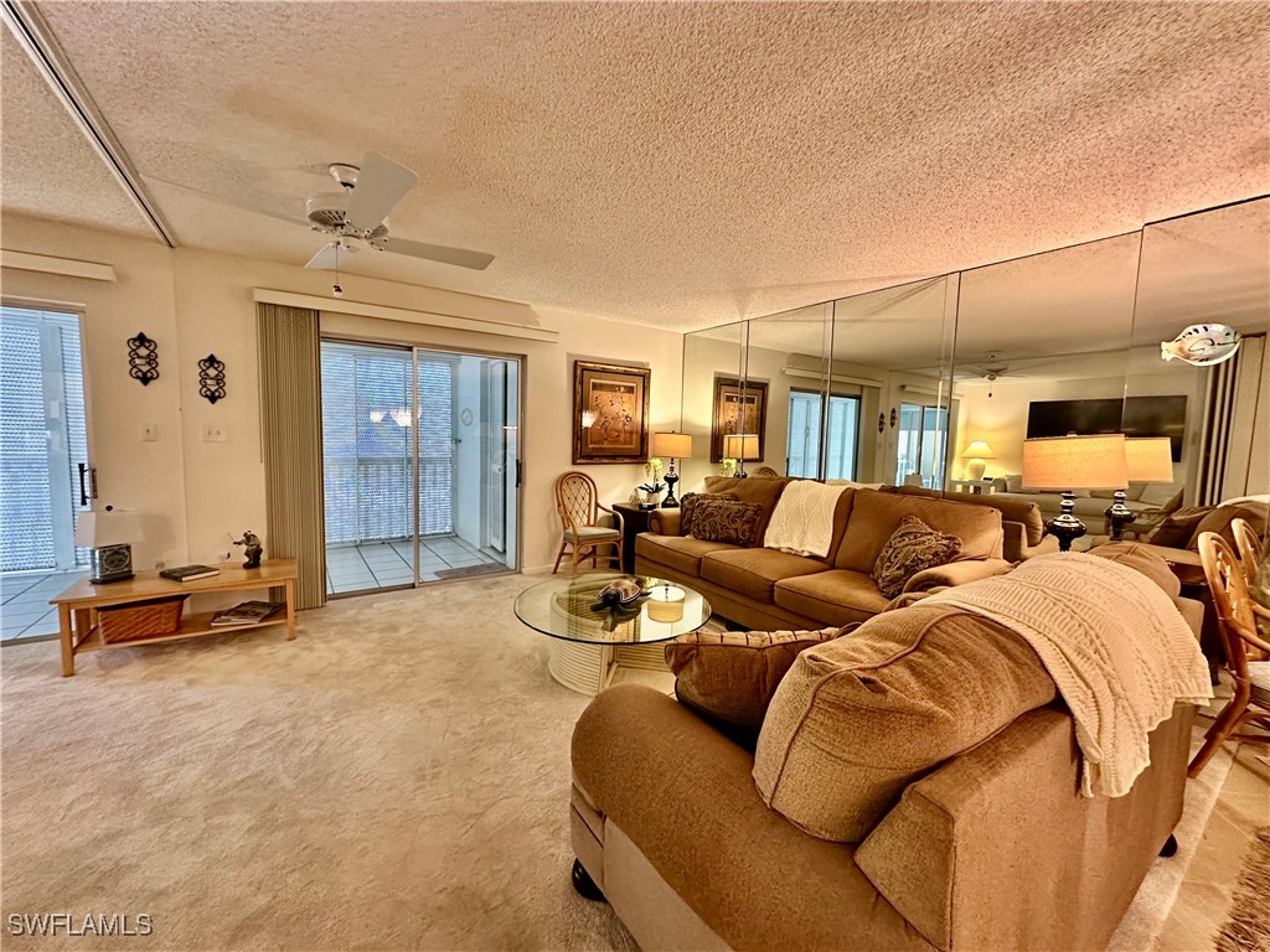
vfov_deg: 85.7
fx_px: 514
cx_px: 635
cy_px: 476
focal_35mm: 14
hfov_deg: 102.1
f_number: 2.2
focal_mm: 2.22
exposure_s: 1/60
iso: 640
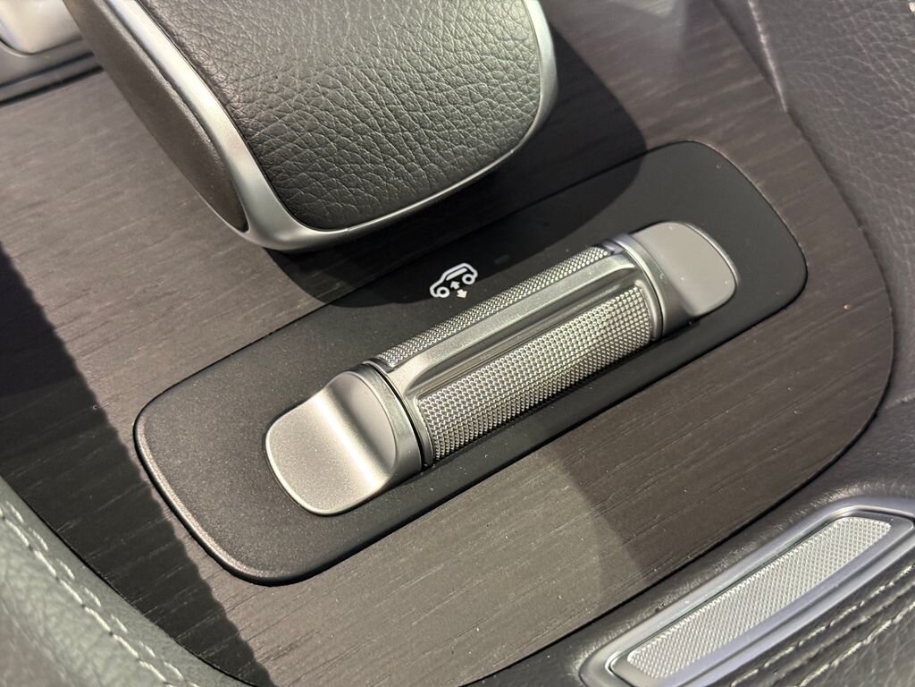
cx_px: 458
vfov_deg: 30.3
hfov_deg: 39.7
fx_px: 1269
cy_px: 344
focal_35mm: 48
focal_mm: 6.76
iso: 500
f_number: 1.78
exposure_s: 1/25
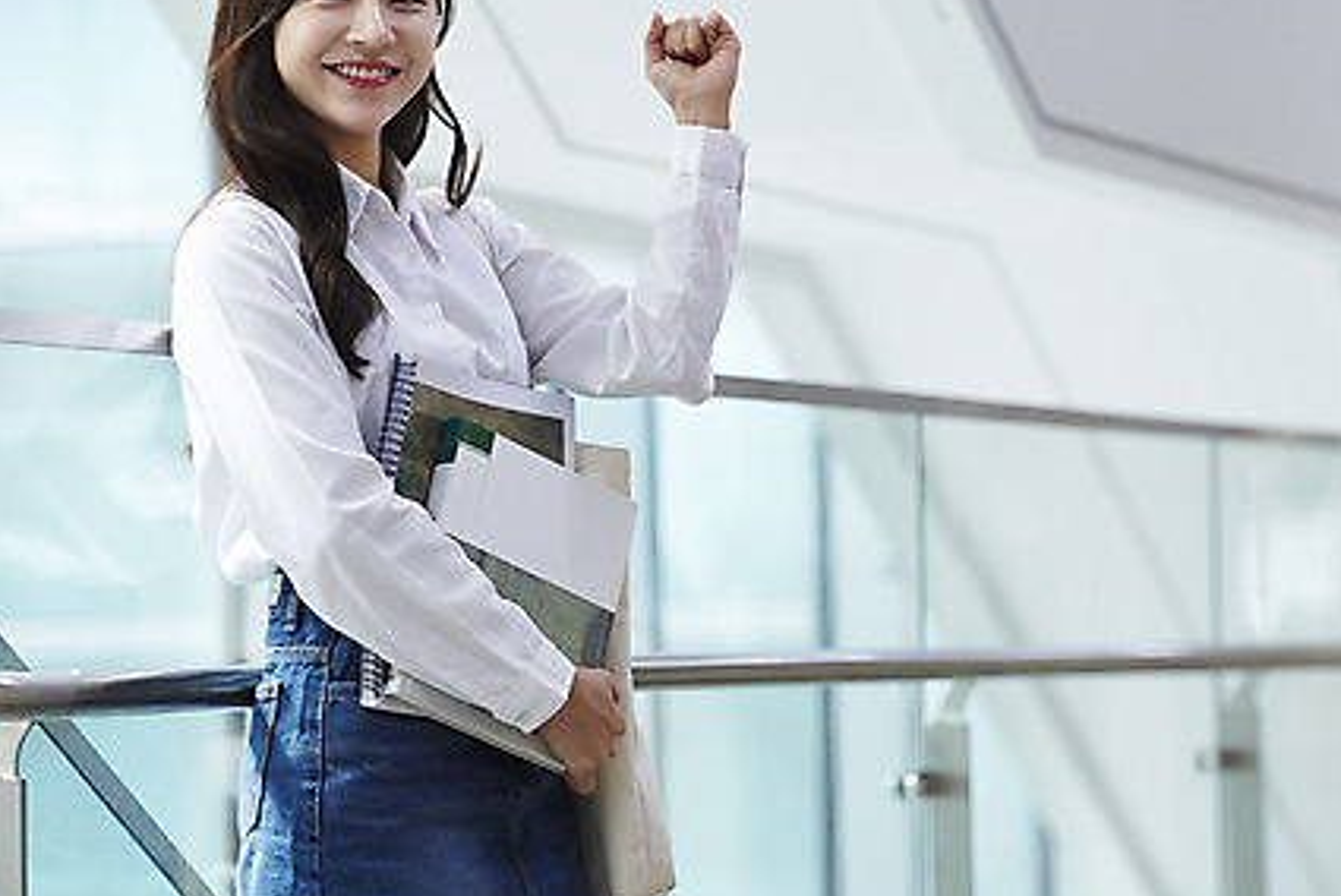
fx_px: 5889
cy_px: 353
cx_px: 787
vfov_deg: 8.7
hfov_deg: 13.0
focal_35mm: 158
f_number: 2.8
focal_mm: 112
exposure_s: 1/250
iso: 1000
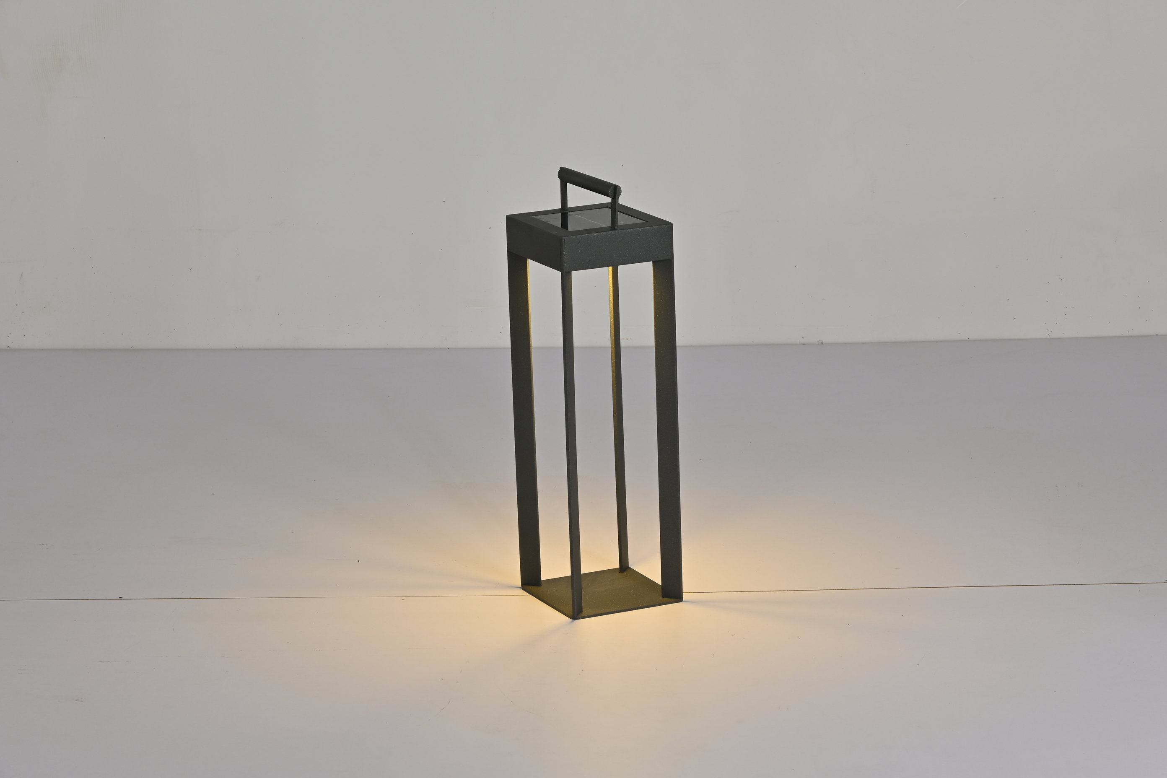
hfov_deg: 20.0
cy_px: 389
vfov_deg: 13.4
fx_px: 3306
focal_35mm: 102
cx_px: 584
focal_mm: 68
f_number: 13
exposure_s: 1/1.3
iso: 100
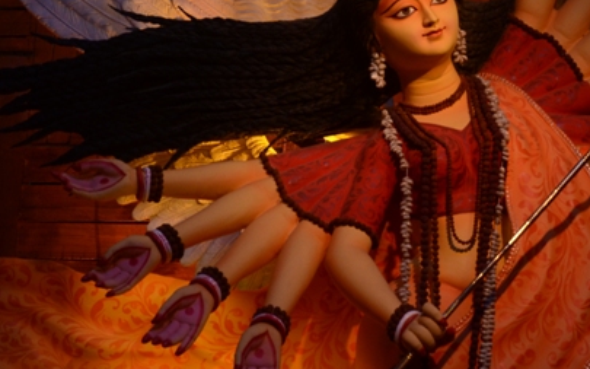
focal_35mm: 187
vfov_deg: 7.0
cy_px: 29
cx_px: 414
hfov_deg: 11.2
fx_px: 3006
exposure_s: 1/30
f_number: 5.3
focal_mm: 62
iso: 500
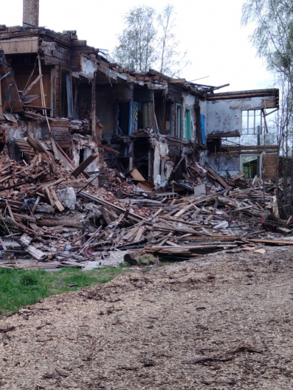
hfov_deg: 24.4
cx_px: 58
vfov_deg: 32.5
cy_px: 243
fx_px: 666
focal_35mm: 59
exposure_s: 1/580
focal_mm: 3.46
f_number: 2.2
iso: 100
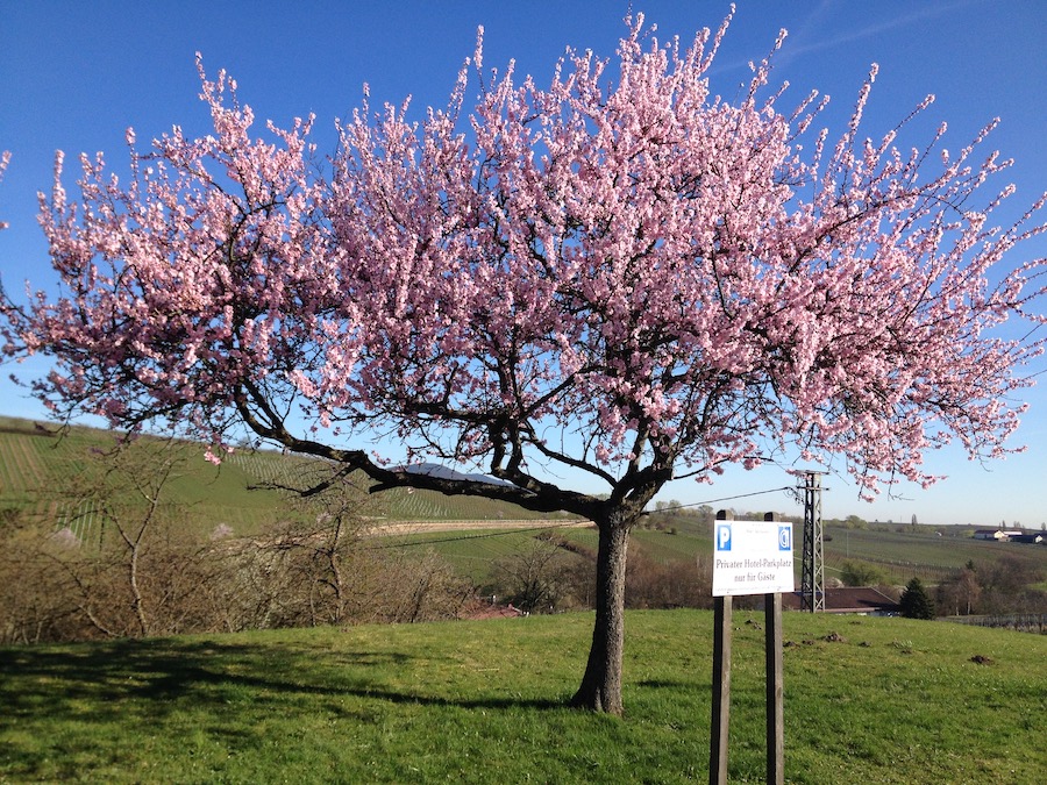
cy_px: 392
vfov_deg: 40.7
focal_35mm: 35
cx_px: 524
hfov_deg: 52.6
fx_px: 1059
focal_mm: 4.28
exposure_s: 1/1346
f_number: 2.4
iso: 50
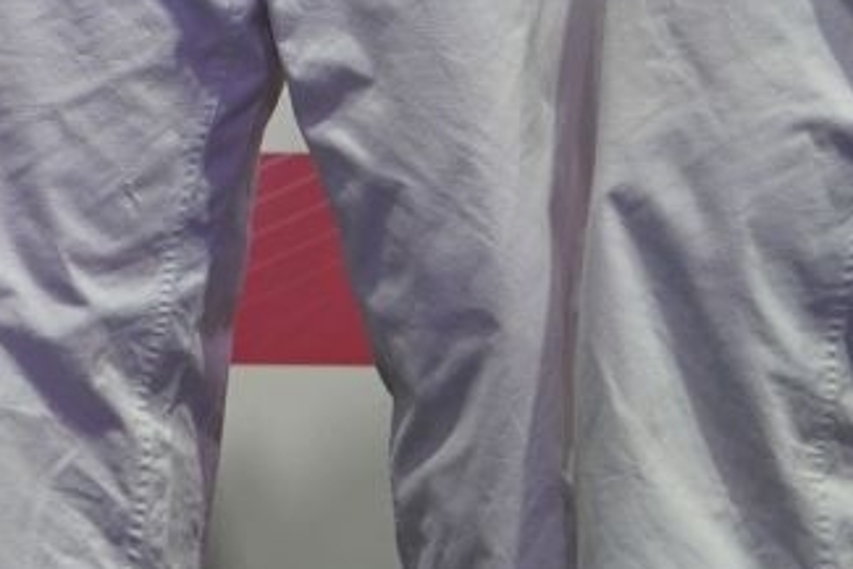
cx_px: -478
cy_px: -380
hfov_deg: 4.7
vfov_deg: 3.1
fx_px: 10359
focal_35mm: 437
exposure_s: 1/250
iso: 640
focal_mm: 79
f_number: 3.5
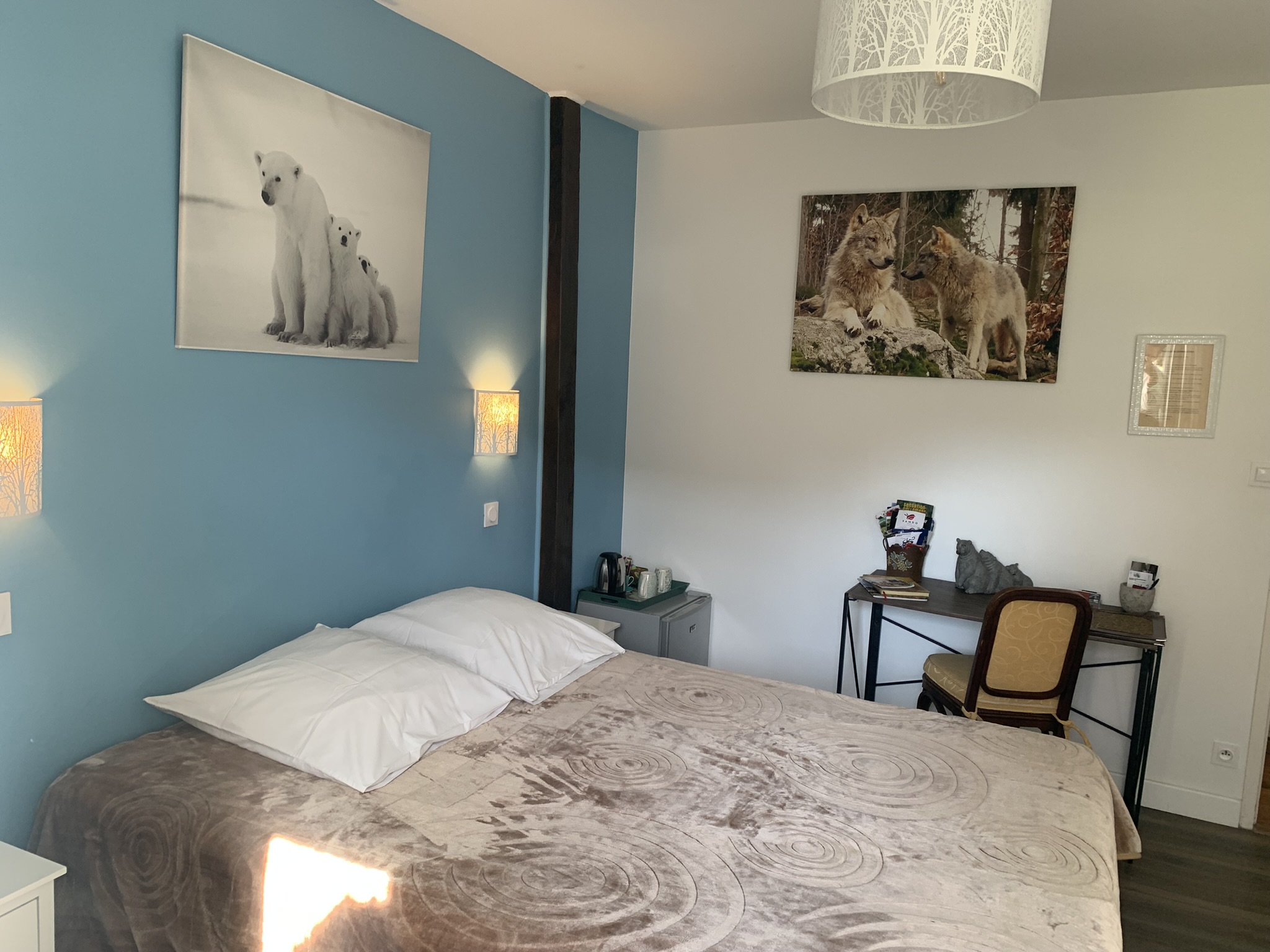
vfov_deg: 53.1
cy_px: 476
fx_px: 954
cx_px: 635
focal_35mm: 26
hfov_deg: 67.3
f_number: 1.8
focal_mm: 4.25
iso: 100
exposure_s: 1/114
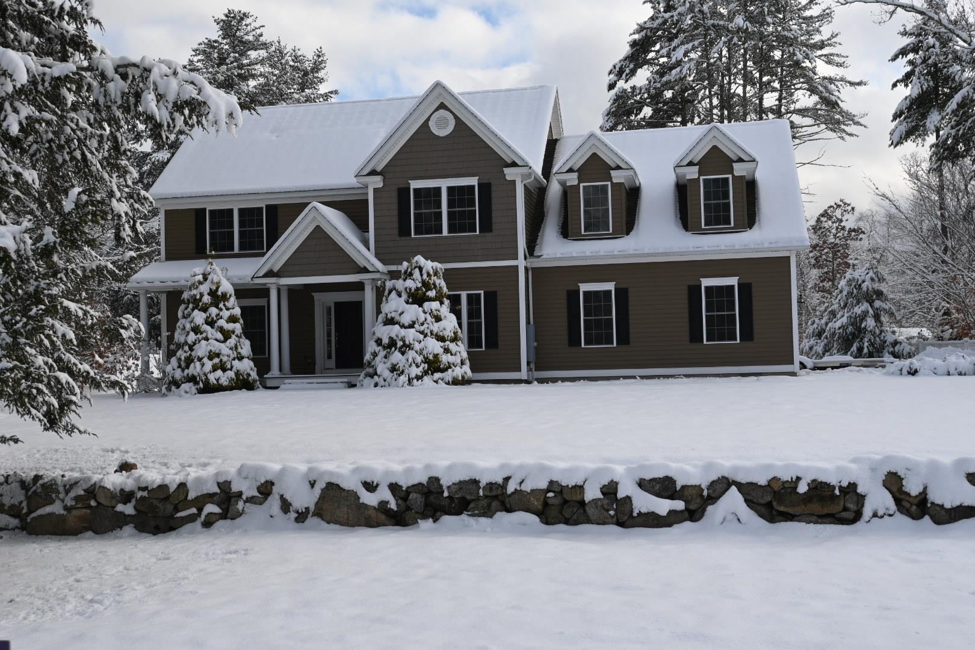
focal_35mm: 40
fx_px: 1076
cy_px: 325
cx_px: 488
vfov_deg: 33.6
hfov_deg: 48.7
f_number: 8
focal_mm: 26.5
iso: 100
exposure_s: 1/400
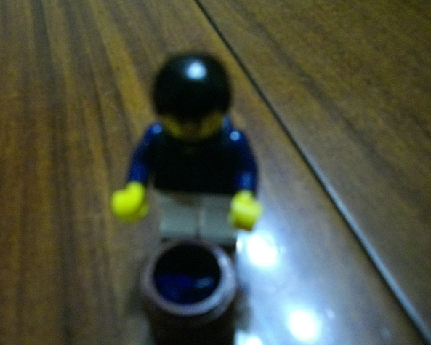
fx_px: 497
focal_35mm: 39
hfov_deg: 46.8
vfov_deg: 38.2
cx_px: 202
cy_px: 172
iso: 800
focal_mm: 6.2
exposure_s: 1/25
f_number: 2.8
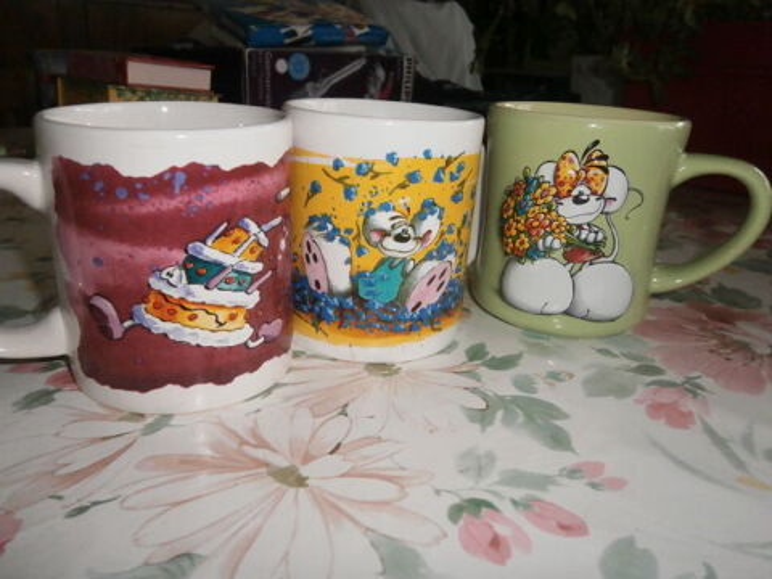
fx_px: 580
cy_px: 290
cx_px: 386
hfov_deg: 67.3
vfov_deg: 53.1
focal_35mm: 26
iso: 200
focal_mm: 4.7
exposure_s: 1/30
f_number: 2.8
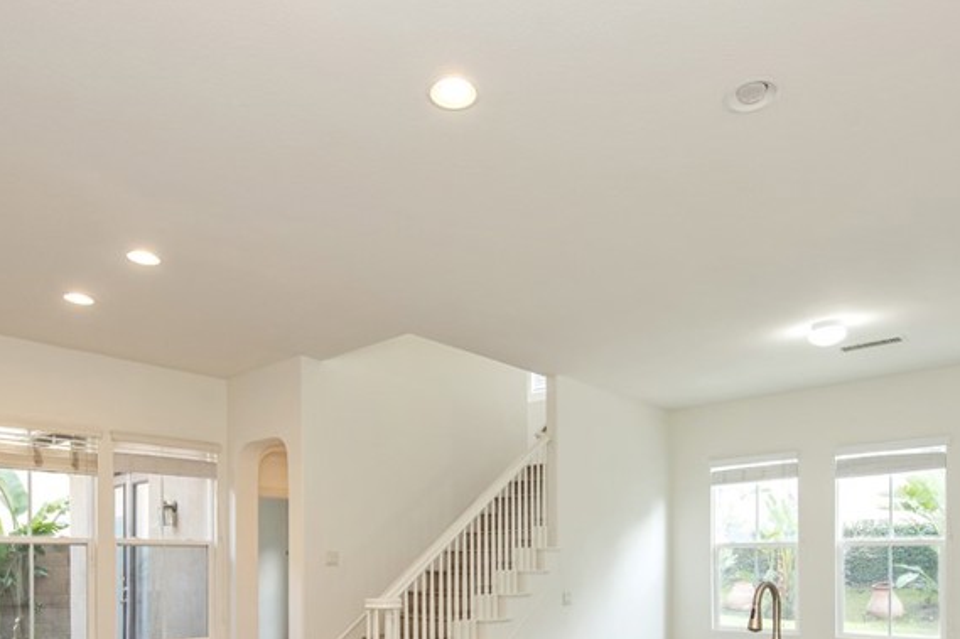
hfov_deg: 67.4
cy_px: 544
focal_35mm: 27
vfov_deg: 44.6
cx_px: 479
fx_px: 720
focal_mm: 15
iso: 800
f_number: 5.6
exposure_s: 1/125
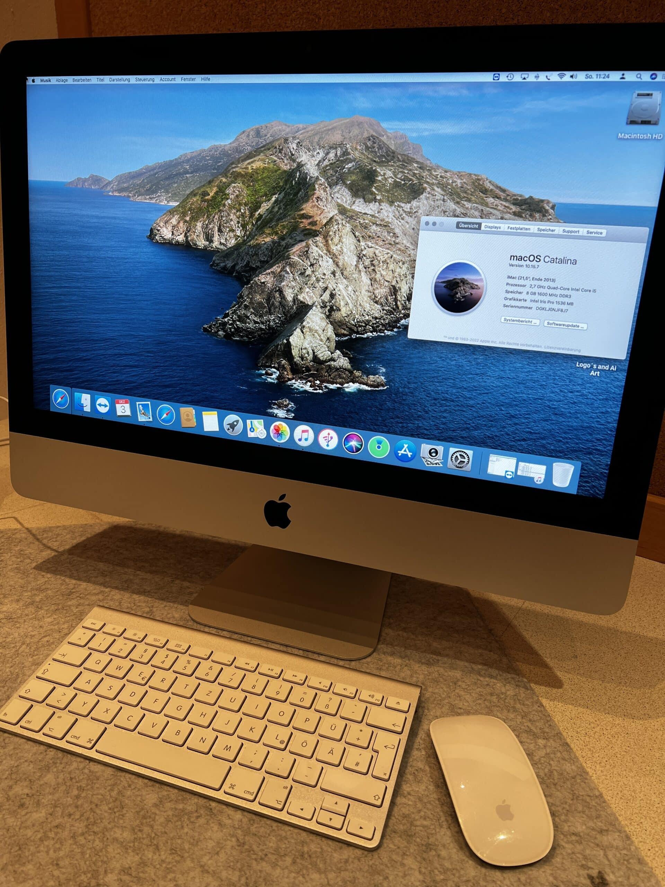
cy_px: 444
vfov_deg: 67.3
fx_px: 666
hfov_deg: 53.1
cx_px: 332
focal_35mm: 26
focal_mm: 5.7
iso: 80
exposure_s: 1/100
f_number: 1.5
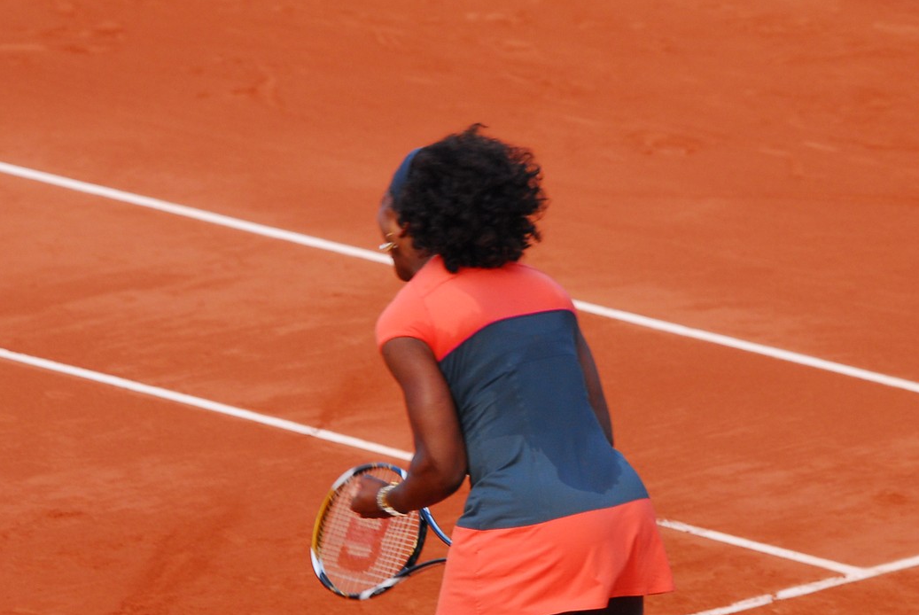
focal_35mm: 448
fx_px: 11449
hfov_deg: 4.6
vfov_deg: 3.1
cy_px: 370
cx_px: 588
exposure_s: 1/250
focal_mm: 160
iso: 320
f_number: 5.6
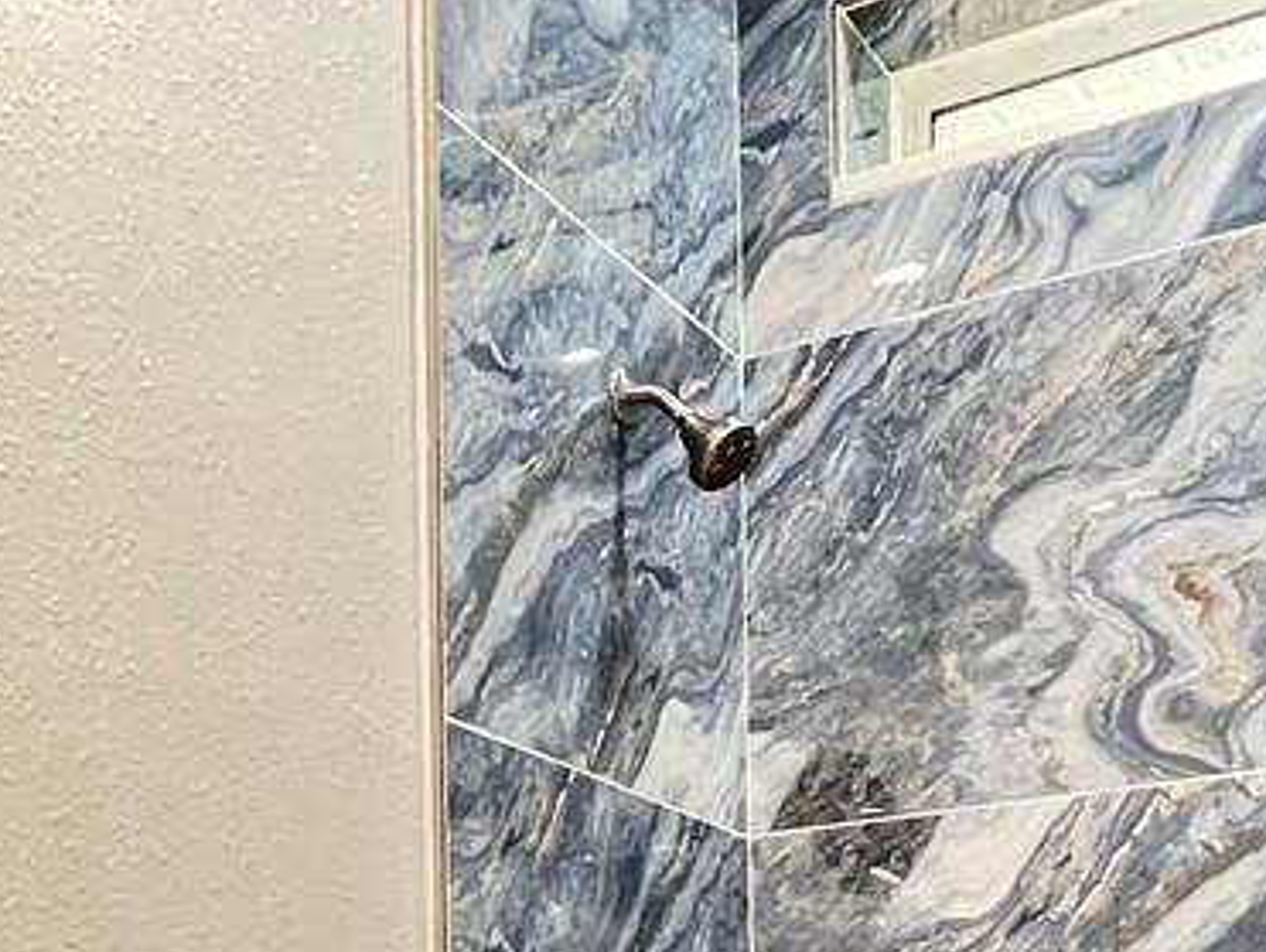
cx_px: 413
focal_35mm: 56
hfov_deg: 34.0
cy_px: 1307
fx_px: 2050
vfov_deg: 22.7
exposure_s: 1/60
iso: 500
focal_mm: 1.57
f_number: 1.8
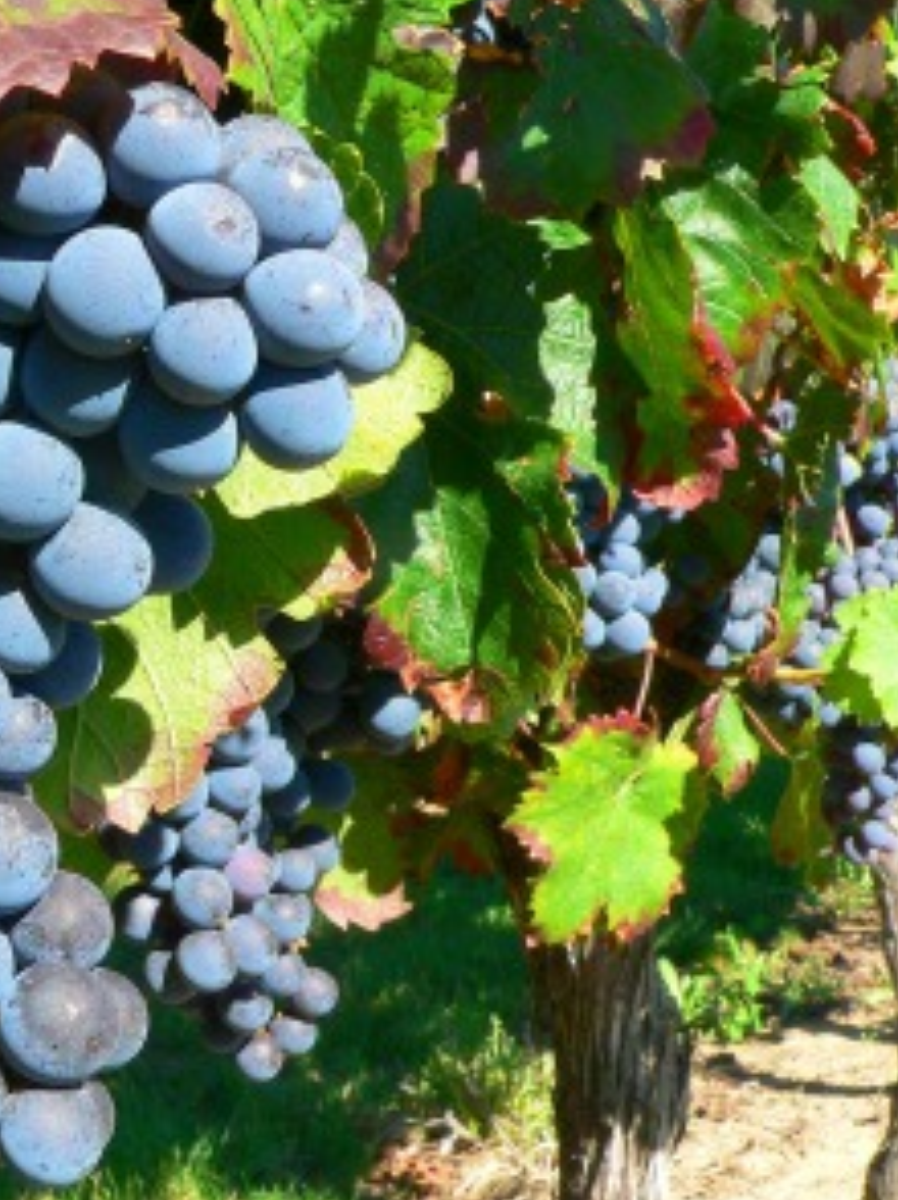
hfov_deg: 29.5
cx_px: 347
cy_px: 604
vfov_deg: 38.9
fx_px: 1697
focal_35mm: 49
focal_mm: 6
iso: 100
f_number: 8
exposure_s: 1/80
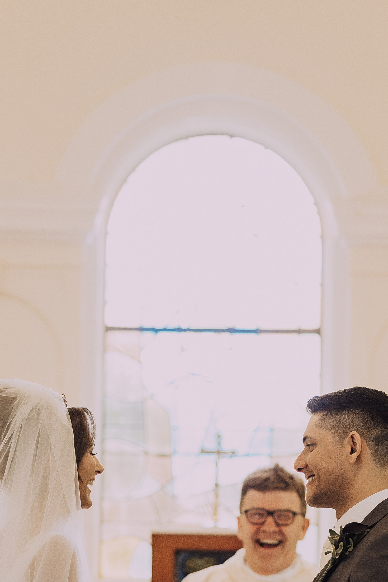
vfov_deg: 13.8
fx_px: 2392
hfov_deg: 9.3
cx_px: 179
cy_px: 422
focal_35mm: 148
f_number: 2
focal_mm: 85
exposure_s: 1/400
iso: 1000
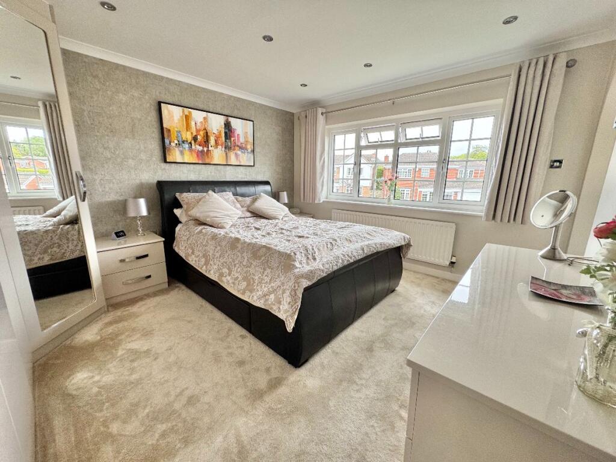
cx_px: 308
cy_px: 231
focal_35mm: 14
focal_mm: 2.22
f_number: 2.2
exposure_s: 1/99
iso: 80
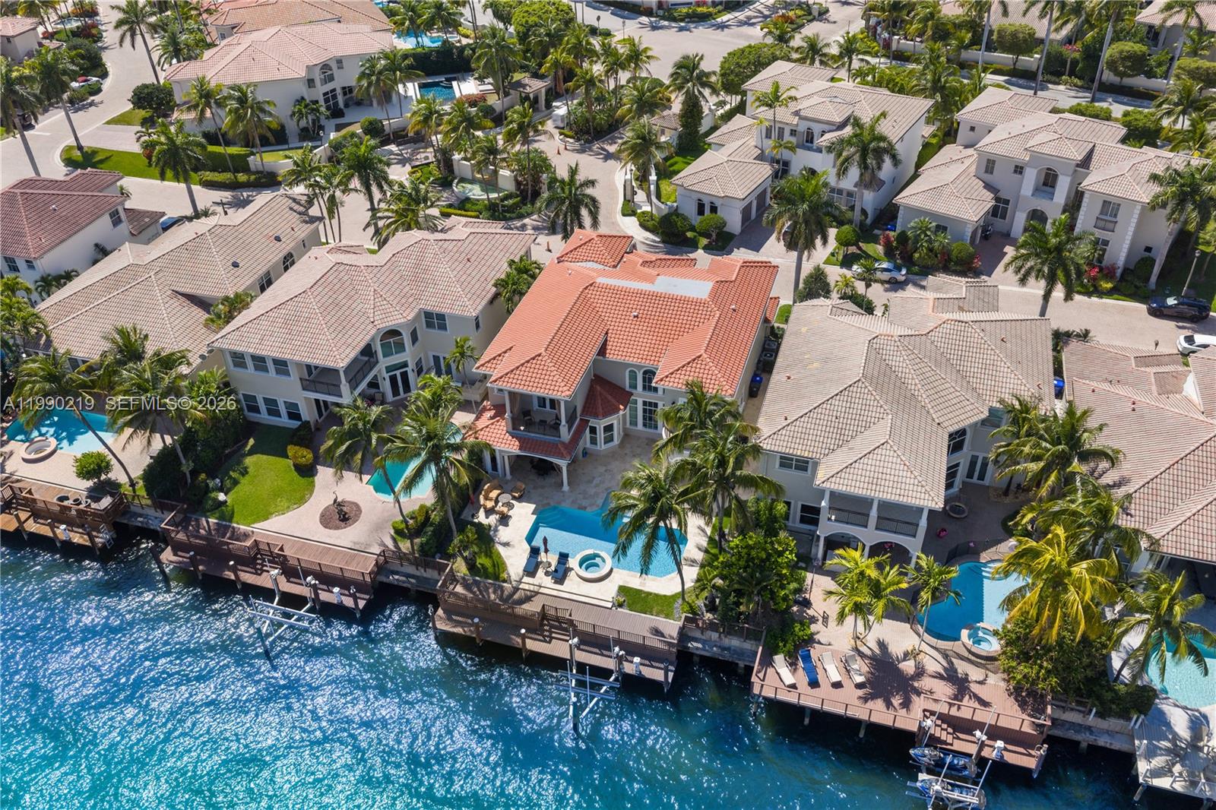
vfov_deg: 46.4
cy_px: 405
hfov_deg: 65.5
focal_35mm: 28
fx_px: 946
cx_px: 608
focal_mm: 14.45
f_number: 2.8
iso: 400
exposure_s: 1/4000
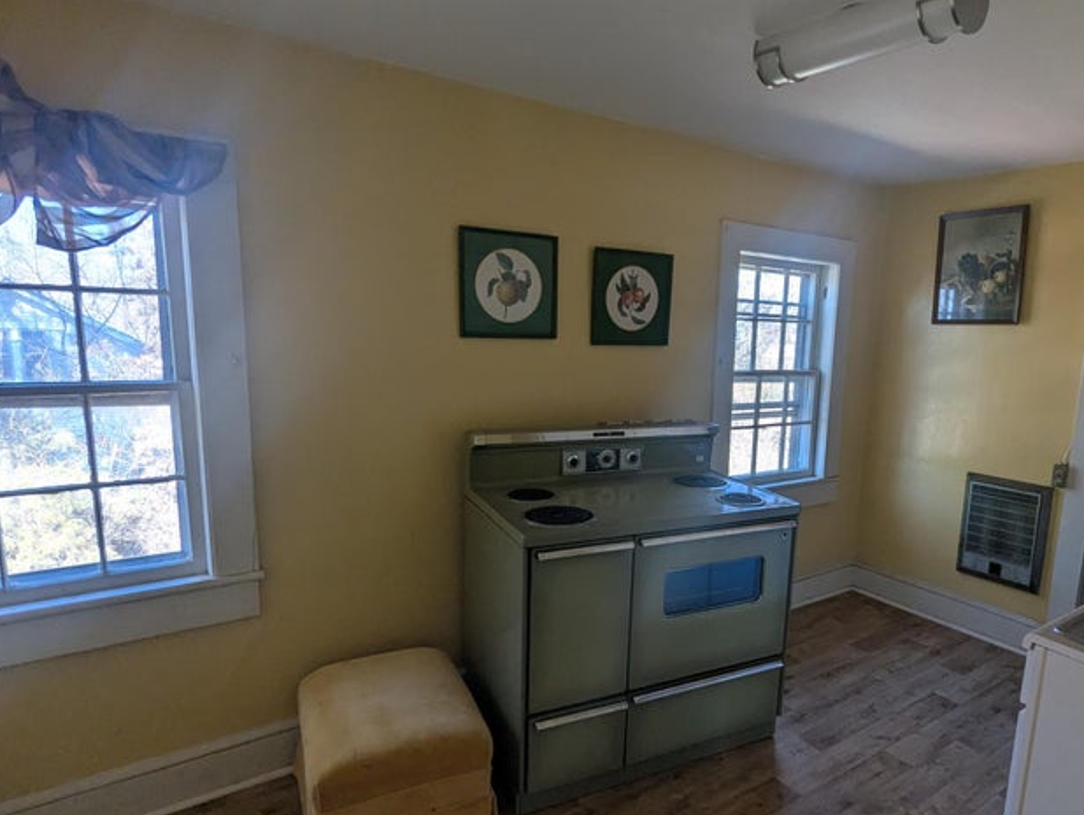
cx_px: 663
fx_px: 690
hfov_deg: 75.3
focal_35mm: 22
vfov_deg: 61.1
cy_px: 447
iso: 96
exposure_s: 1/128
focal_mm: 2.35
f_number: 2.2
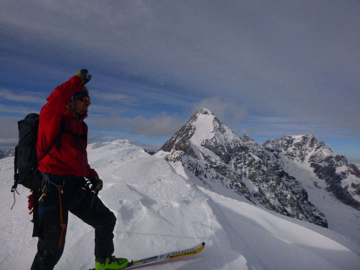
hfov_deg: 69.4
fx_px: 260
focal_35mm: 25
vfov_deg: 54.9
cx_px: 180
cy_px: 135
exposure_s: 1/320
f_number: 9
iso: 100
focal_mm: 4.5
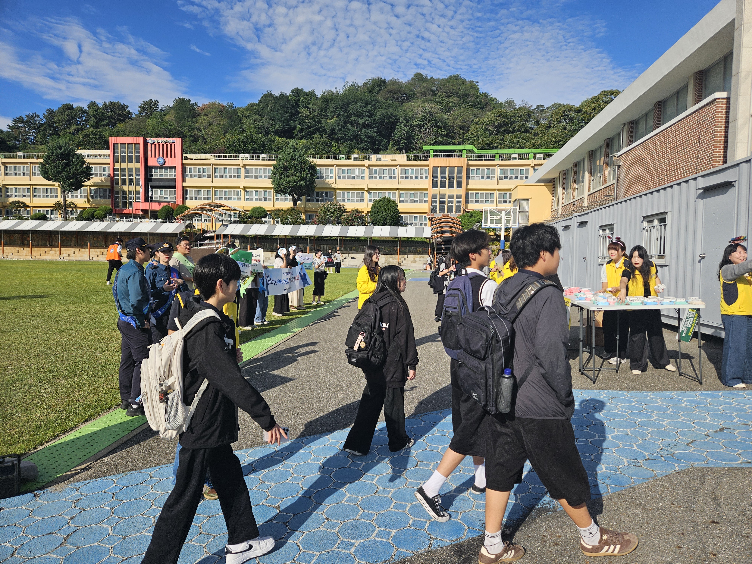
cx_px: 376
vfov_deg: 58.9
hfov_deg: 73.9
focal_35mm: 23
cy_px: 282
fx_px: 500
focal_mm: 5.4
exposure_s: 1/2874
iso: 25
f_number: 1.8
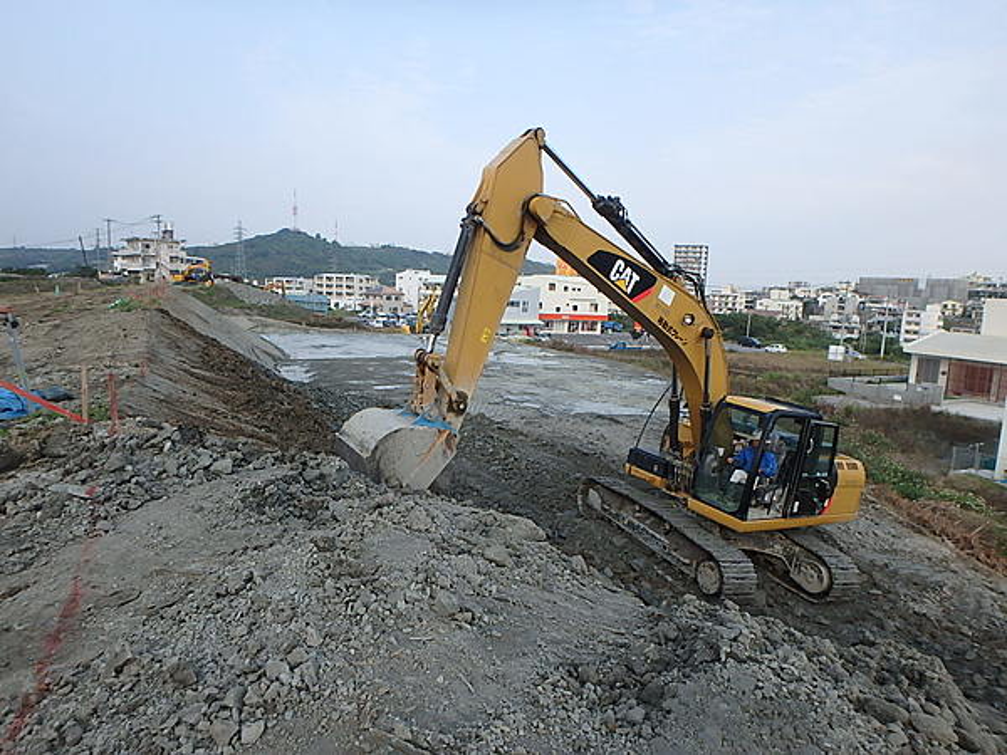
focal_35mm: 21
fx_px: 611
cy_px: 378
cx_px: 504
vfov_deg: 63.4
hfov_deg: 79.0
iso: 125
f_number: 3.5
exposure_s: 1/500
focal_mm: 3.7
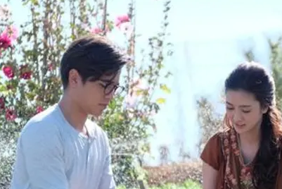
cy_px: 163
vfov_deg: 3.1
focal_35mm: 445
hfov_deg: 4.6
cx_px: 192
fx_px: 3488
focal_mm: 152.6
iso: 400
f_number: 6.2
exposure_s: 1/420
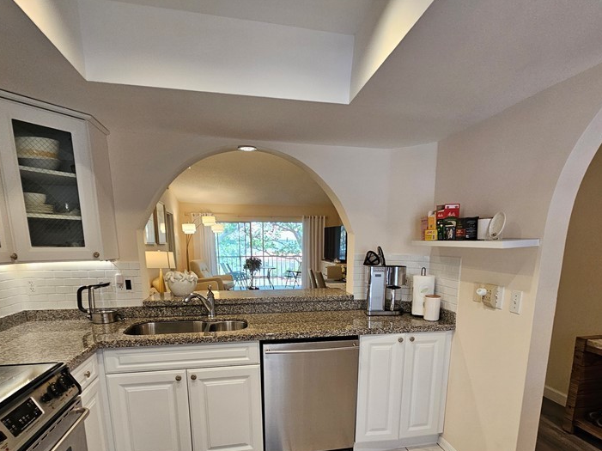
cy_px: 325
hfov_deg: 84.5
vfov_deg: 65.4
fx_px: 330
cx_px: 324
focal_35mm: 19
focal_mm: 2.2
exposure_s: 1/60
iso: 160
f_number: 2.2
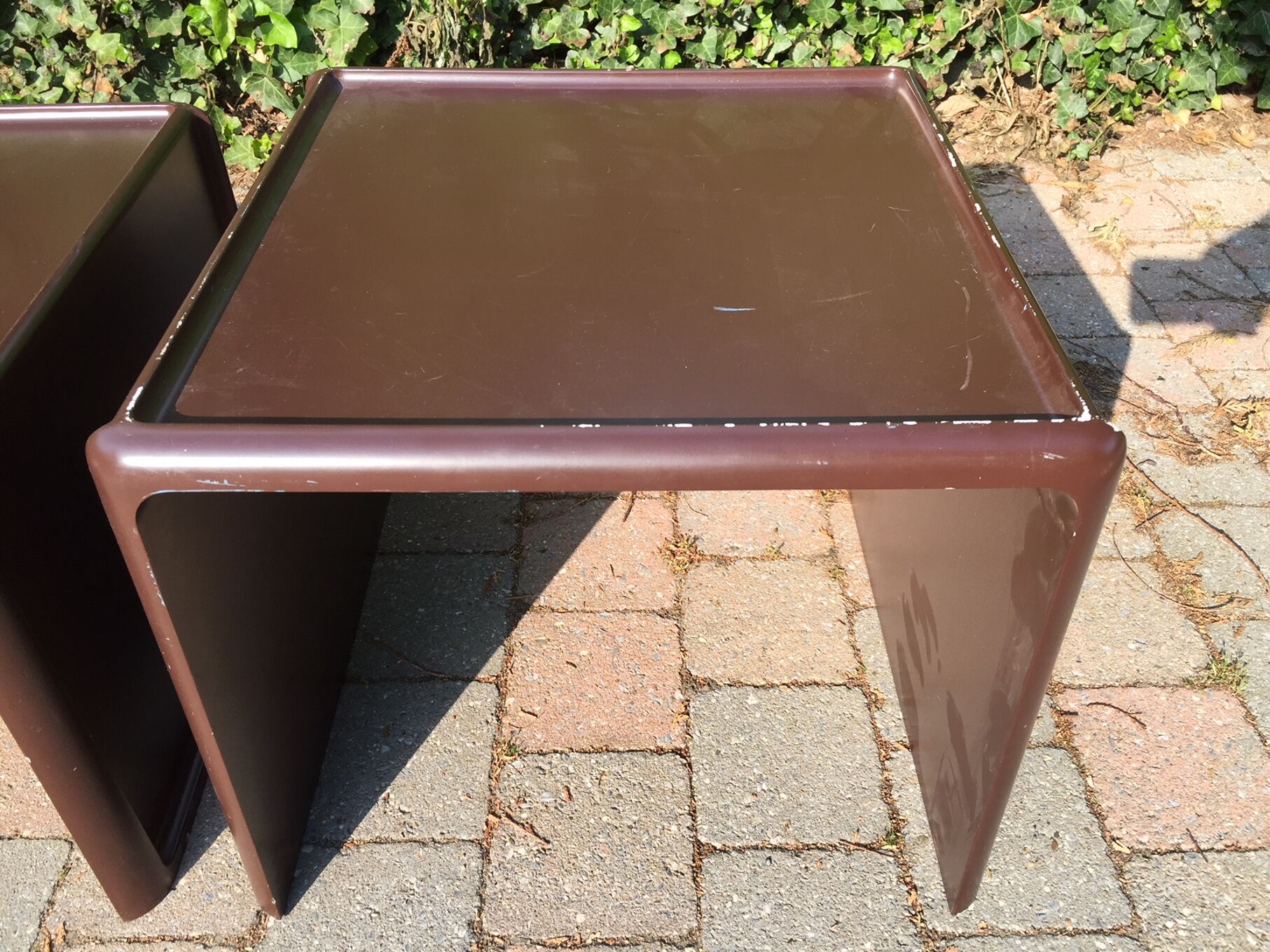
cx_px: 635
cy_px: 476
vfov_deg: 48.2
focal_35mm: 29
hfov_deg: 61.7
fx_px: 1064
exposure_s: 1/549
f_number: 2.2
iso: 32
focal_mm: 4.15
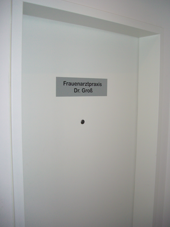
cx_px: 85
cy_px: 114
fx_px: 249
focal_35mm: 38
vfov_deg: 49.0
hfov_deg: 37.7
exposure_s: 1/60
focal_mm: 7.9
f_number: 2.8
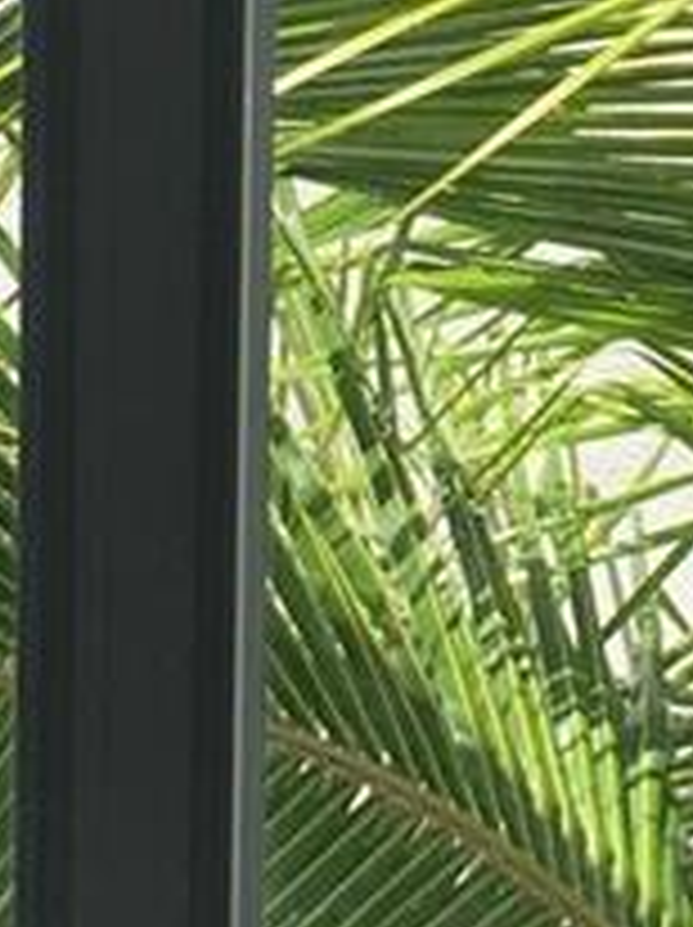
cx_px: 522
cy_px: 104
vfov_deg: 11.6
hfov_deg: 8.8
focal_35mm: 169
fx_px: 4520
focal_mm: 4.15
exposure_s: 1/999
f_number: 2.2
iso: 25
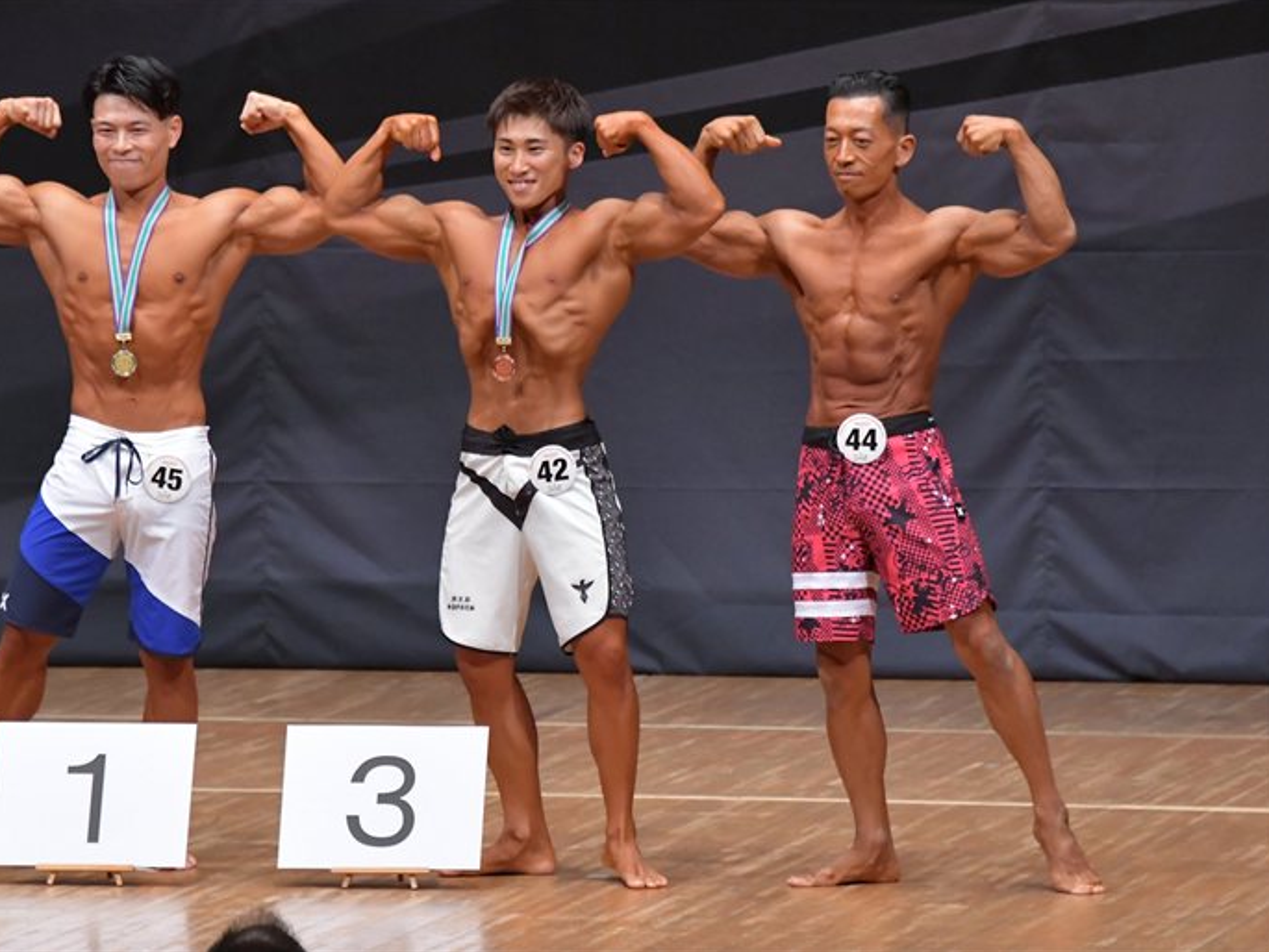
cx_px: 560
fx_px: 11366
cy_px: 476
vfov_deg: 4.8
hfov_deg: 6.4
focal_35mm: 310
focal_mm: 190
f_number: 5.6
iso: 6400
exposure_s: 1/400
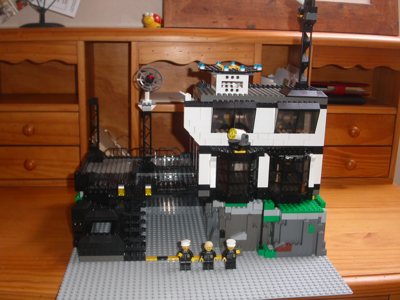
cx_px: 200
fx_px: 462
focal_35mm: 40
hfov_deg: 46.8
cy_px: 150
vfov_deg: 36.0
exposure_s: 1/30
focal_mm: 8.4
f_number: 2.8
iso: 100
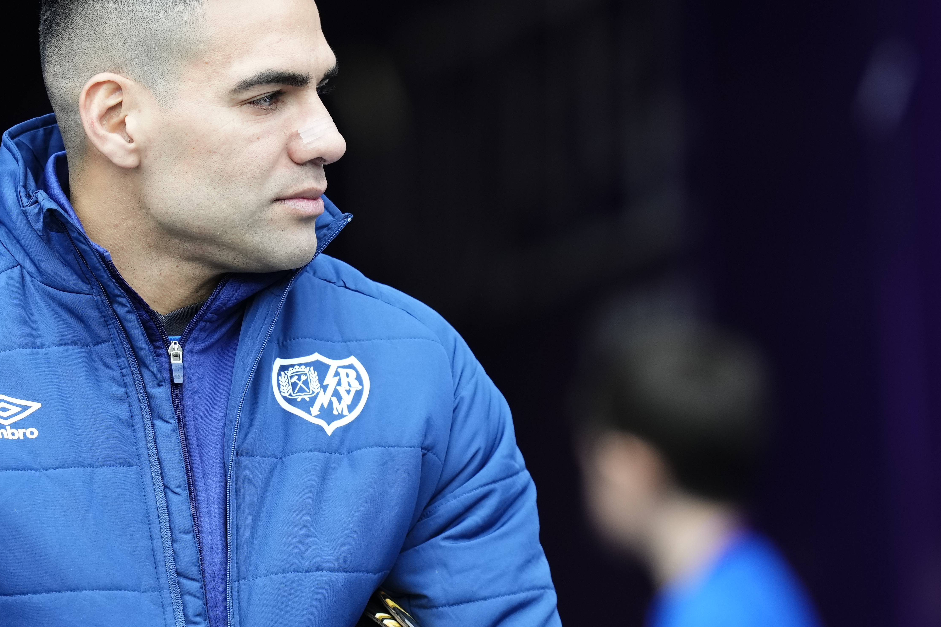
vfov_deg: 1.7
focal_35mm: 812
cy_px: 227
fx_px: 21225
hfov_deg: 2.5
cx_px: 305
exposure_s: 1/800
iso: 800
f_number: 3.2
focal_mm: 400
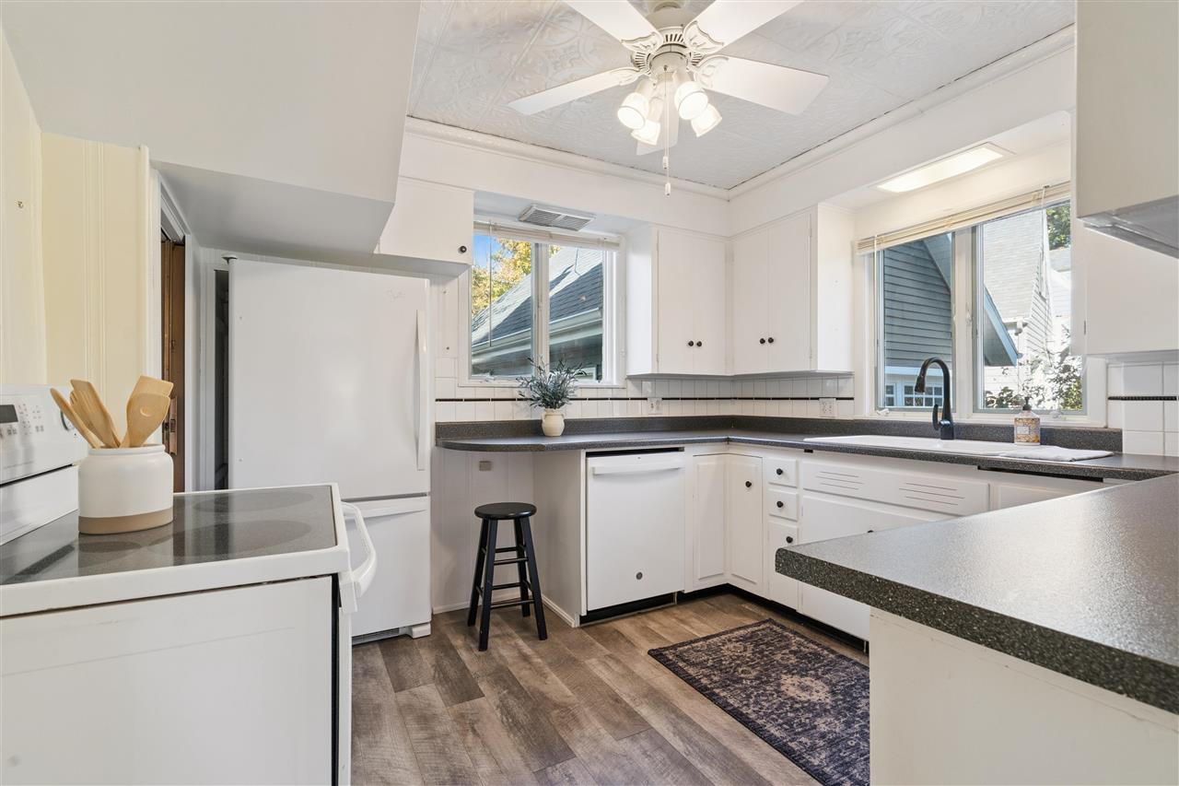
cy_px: 393
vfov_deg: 73.7
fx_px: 524
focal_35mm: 16
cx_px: 590
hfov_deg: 96.7
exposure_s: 1/15
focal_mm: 16
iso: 400
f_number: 9
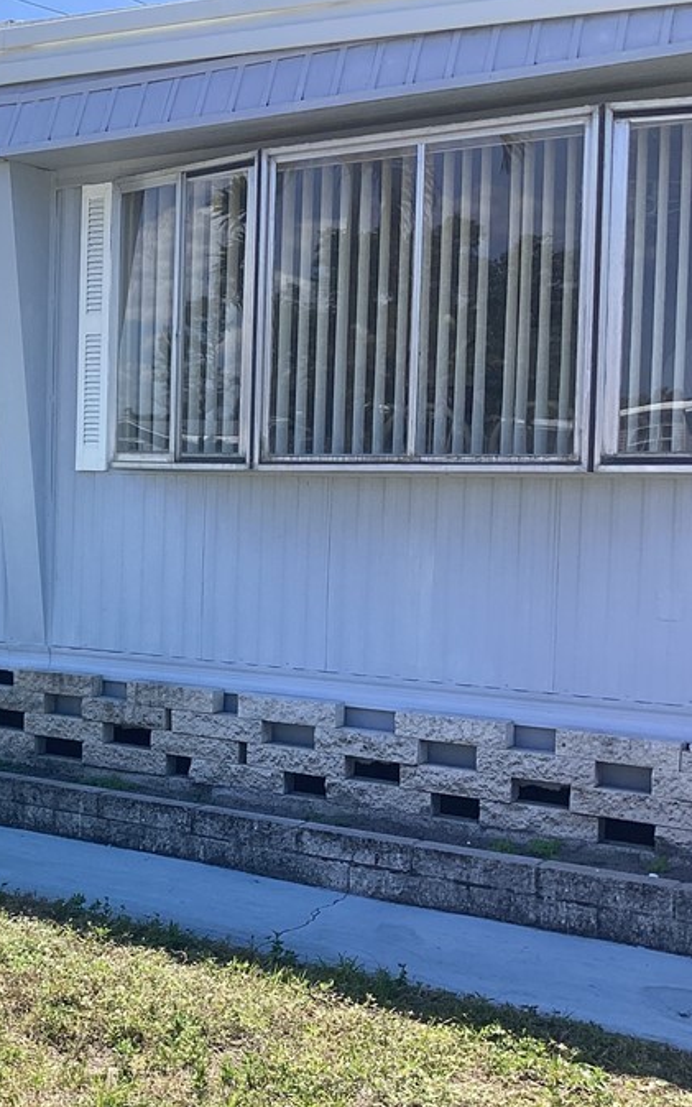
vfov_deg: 40.3
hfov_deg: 24.1
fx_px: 1508
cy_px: 556
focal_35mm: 50
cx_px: -71
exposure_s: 1/727
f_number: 2.4
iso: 25
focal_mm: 3.3
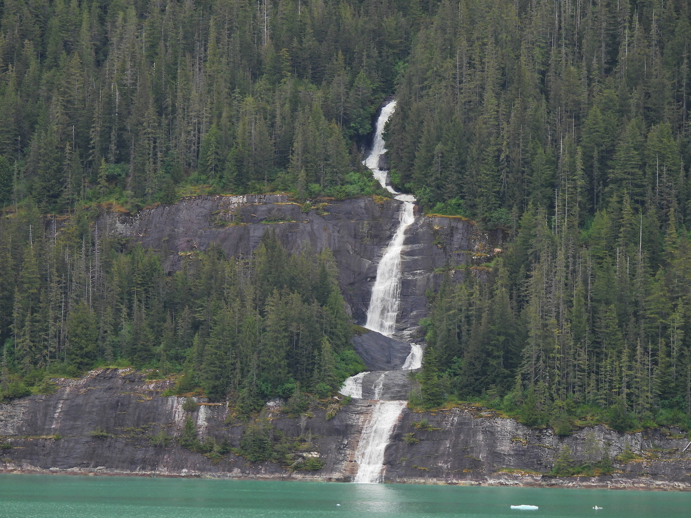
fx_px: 3693
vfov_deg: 8.0
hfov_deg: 10.7
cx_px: 346
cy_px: 259
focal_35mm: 185
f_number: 4.5
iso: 100
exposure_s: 1/200
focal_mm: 33
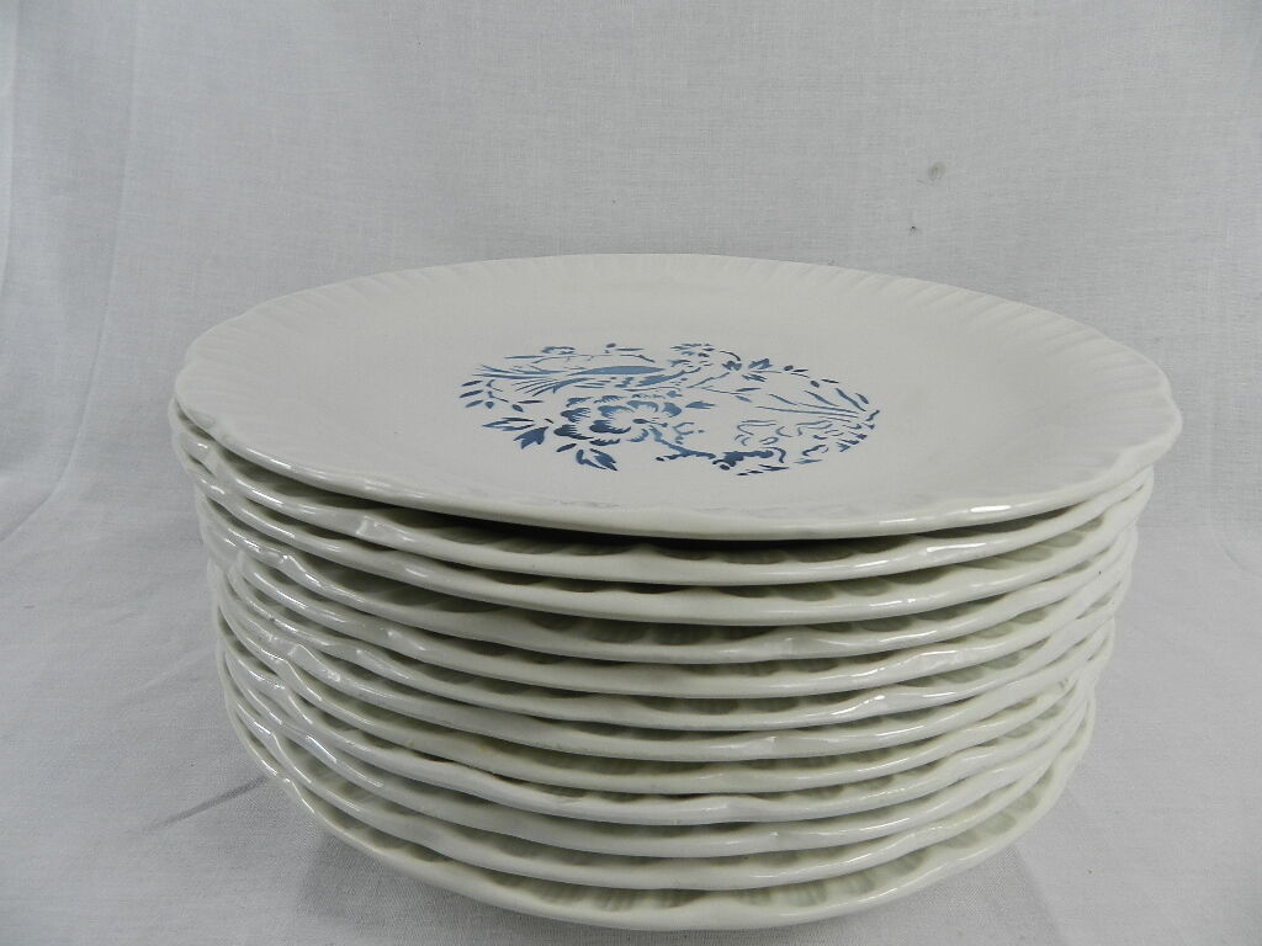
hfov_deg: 73.9
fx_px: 839
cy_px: 473
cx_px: 631
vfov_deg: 58.9
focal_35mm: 23
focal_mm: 4
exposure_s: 1/320
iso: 160
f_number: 3.4
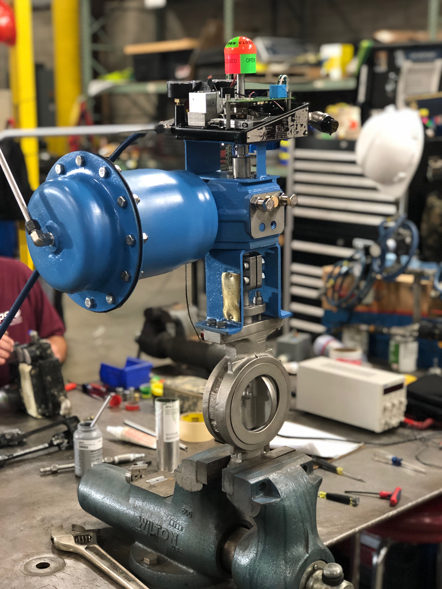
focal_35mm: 57
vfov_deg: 33.8
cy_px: 294
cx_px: 221
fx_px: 970
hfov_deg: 25.7
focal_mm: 6.6
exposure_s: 1/30
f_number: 2.8
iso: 250
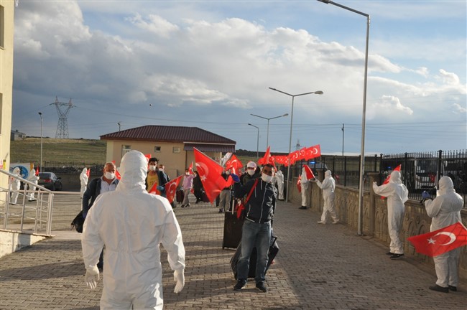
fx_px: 622
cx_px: 234
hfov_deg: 41.2
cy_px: 155
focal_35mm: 48
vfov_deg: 28.0
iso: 800
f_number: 22
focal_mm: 32
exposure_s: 1/200
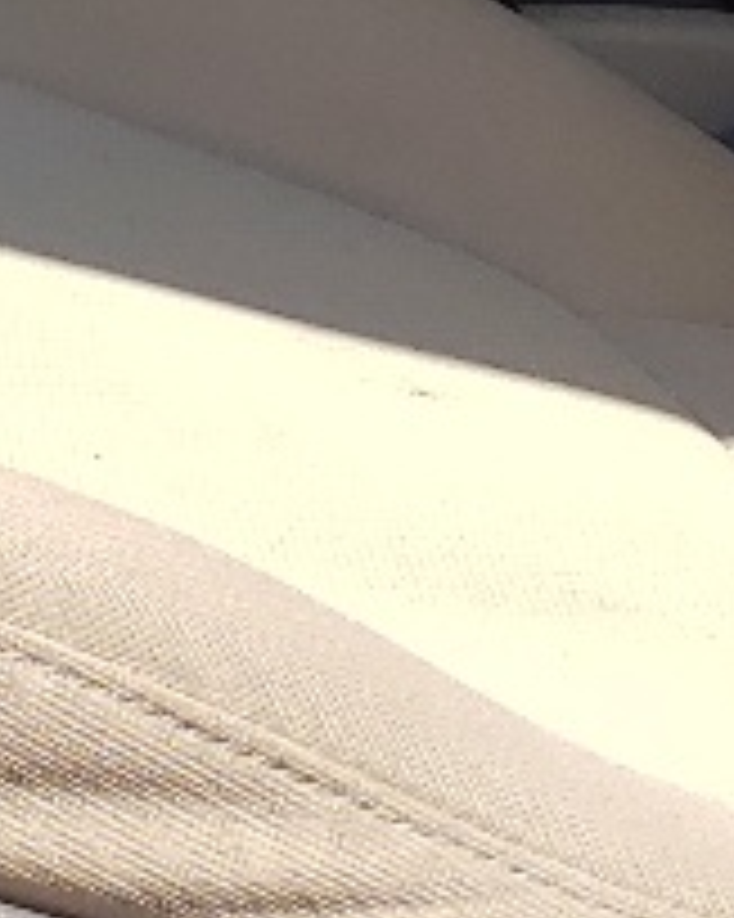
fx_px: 5408
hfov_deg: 7.7
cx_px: -36
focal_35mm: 199
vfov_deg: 9.2
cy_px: -832
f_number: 1.5
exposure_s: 1/2000
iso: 50
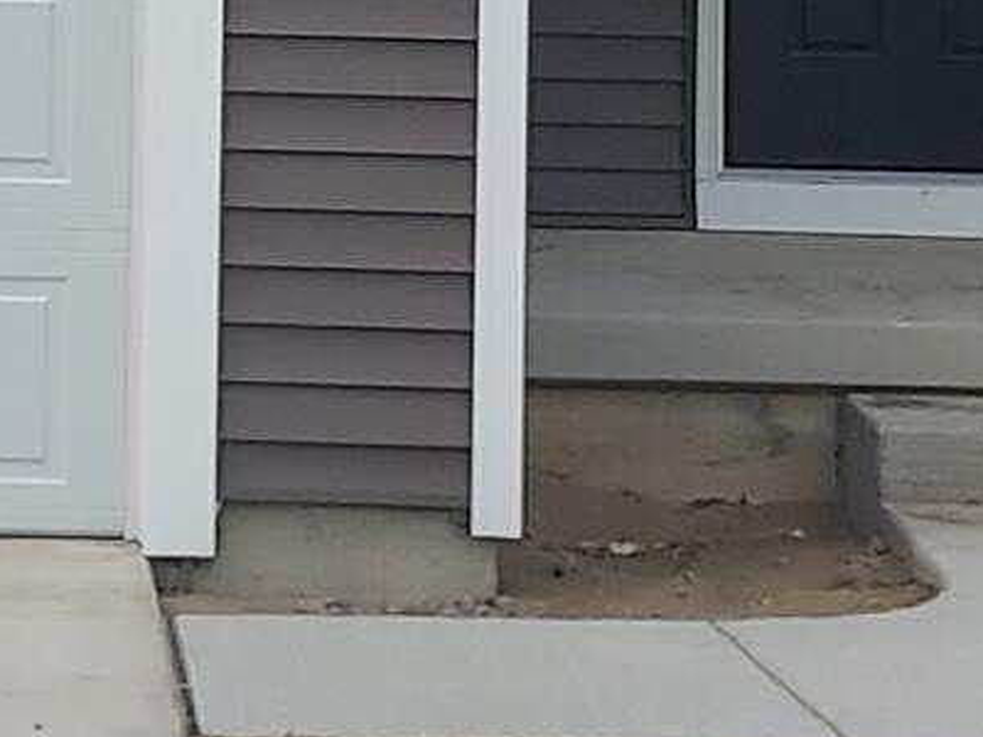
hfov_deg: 10.9
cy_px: -484
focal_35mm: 180
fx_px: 5112
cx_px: 2
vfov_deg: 8.0
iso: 40
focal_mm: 4.6
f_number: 1.8
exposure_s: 1/1220
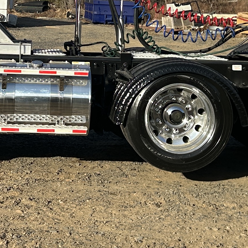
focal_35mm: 107
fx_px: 867
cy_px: 2
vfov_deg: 16.0
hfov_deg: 16.2
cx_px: 75
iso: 50
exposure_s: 1/3968
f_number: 1.5
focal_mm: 5.7
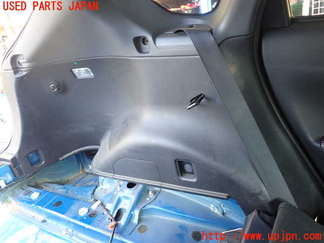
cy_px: 122
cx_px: 162
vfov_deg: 46.8
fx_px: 281
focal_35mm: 30
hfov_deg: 60.0
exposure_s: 1/60
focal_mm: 5.4
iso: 200
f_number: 2.3
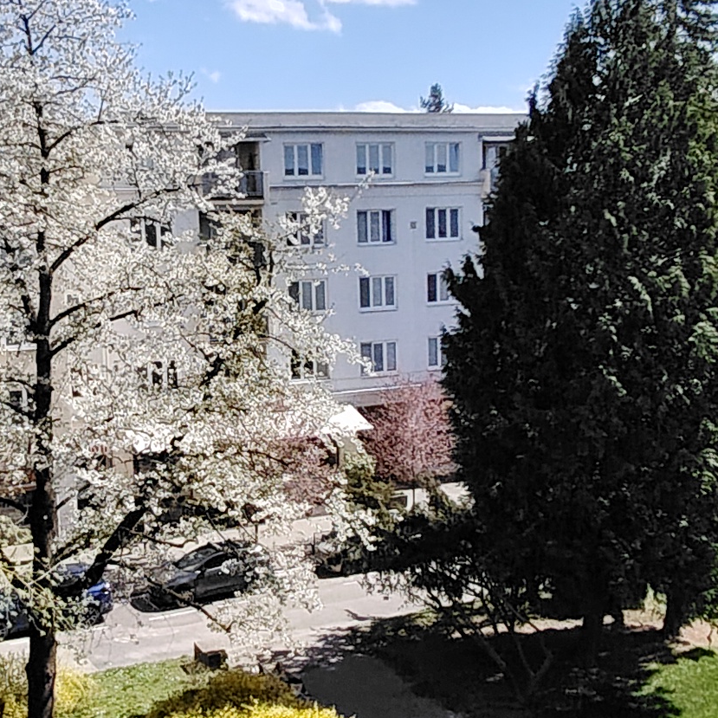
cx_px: 197
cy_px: 357
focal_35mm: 47
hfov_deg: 35.4
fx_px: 1103
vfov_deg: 36.1
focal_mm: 1.42
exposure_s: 1/2384
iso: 100
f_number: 2.2
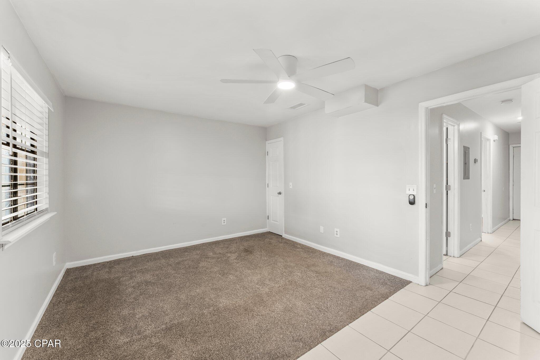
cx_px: 270
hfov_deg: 104.2
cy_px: 180
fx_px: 210
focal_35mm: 14
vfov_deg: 81.2
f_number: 8
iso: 400
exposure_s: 1/3
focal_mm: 14
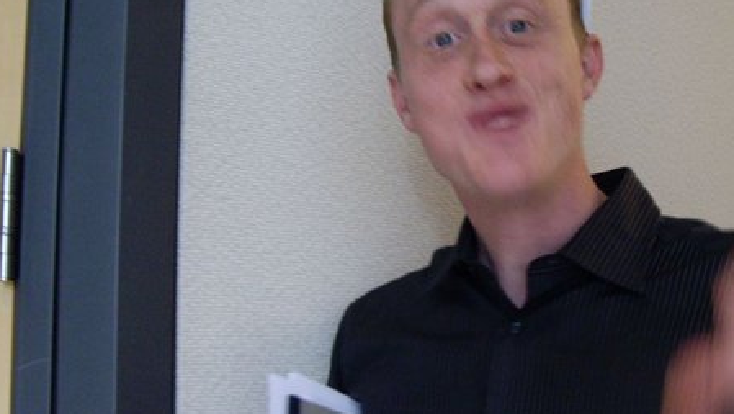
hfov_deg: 35.2
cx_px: 476
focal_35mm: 59
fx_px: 1149
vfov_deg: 20.4
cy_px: 173
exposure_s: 1/15
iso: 200
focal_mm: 6.2
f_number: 2.7
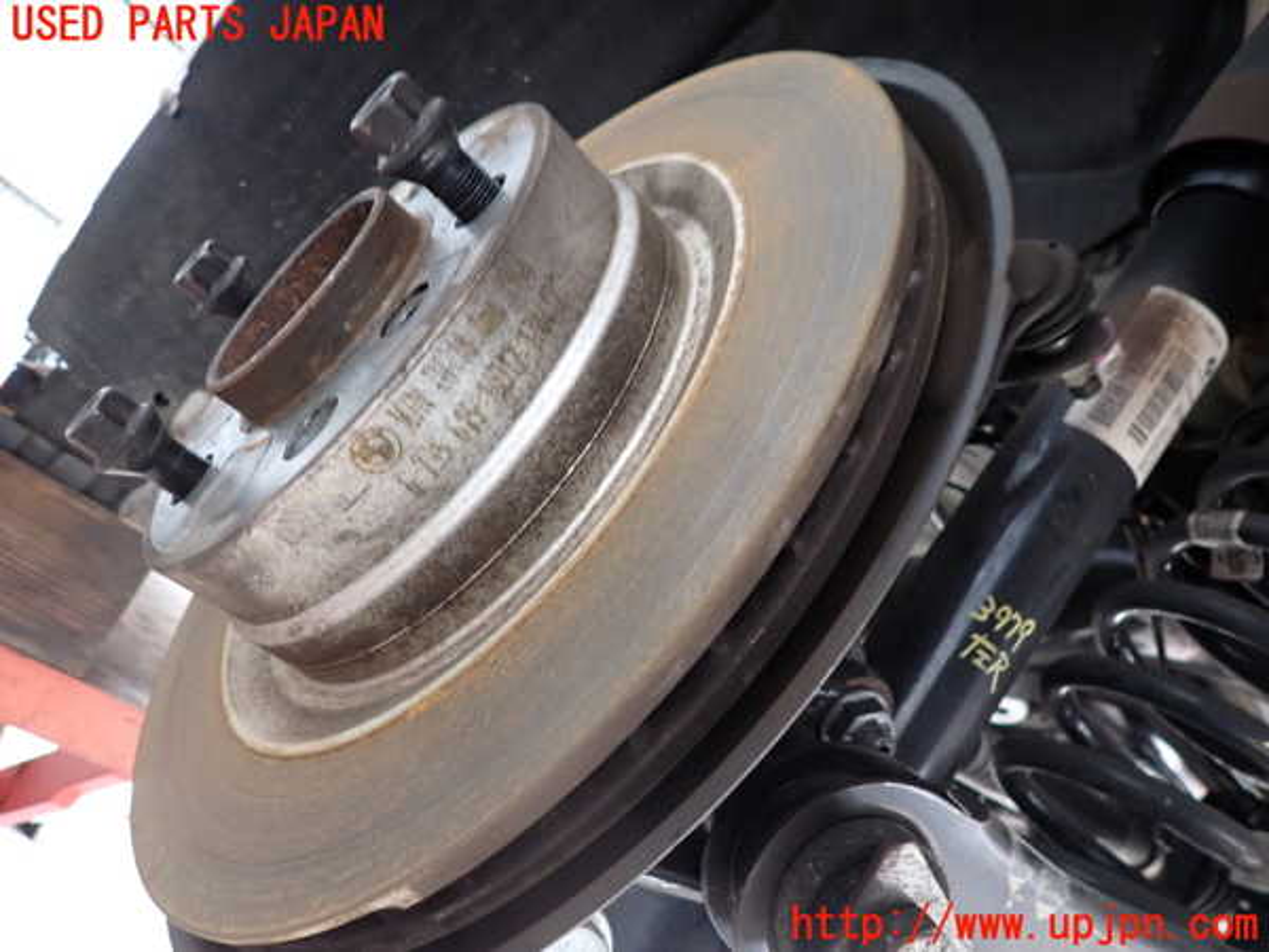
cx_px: 634
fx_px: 916
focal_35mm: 25
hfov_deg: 69.4
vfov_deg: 54.9
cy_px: 476
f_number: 2
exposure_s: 1/30
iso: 250
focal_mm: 4.5
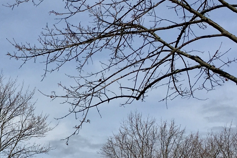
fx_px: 691
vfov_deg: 12.9
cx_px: -6
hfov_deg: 18.9
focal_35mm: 105
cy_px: 147
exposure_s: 1/2079
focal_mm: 4.15
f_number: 2.2
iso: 25
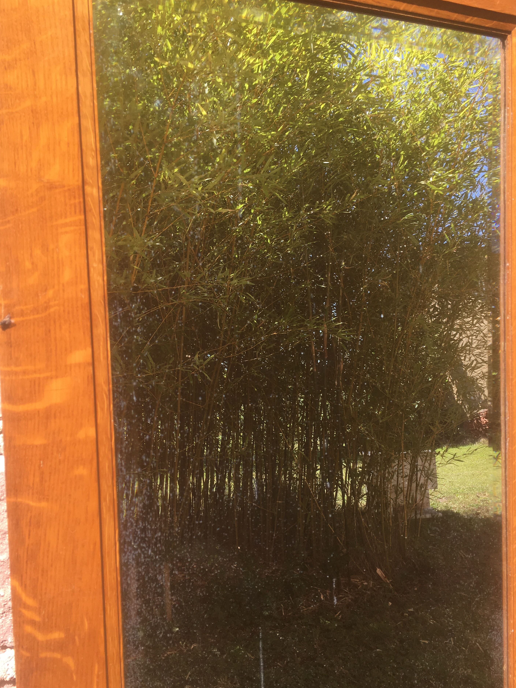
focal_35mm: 31
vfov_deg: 58.3
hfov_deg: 45.4
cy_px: 355
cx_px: 265
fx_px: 616
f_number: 2.2
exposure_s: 1/444
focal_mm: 4.15
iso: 25
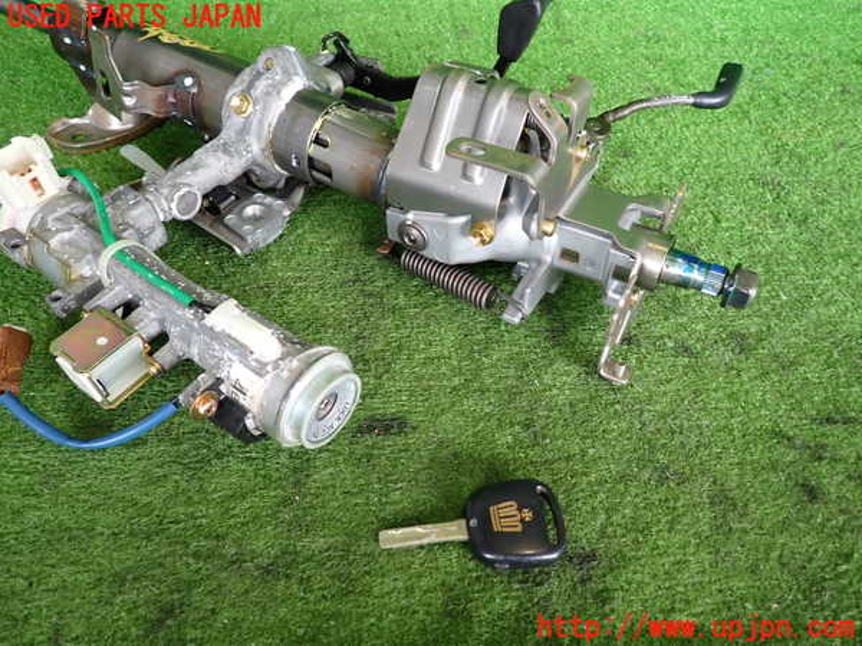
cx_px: 431
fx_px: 623
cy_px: 323
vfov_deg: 54.9
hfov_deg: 69.4
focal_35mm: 25
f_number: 2
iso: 200
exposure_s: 1/60
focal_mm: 4.5
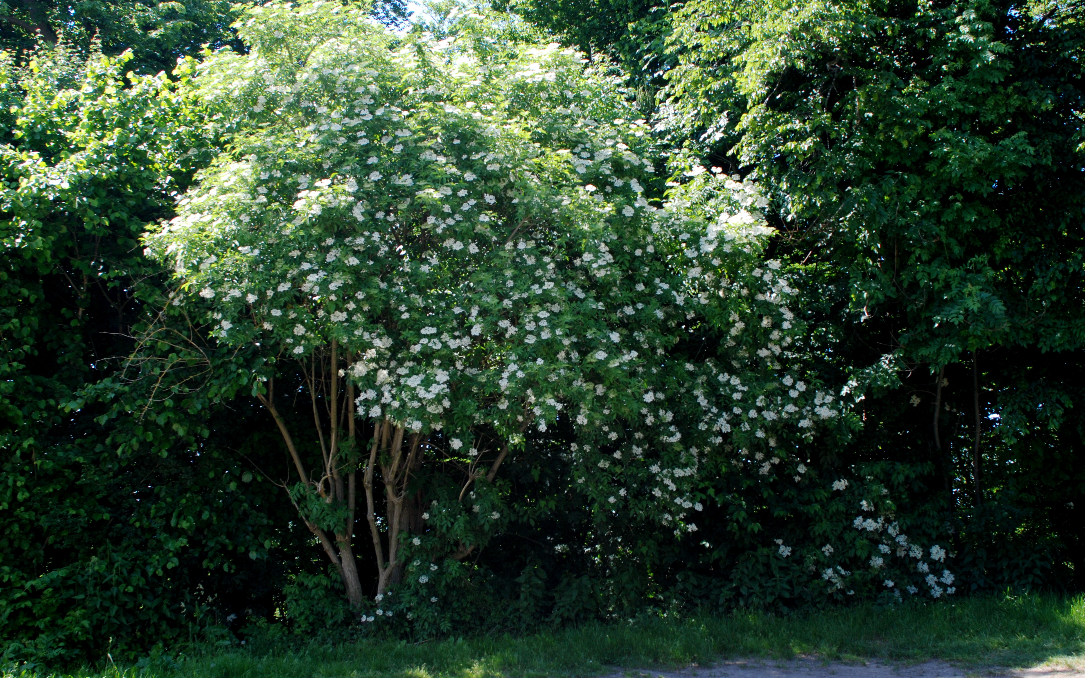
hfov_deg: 46.2
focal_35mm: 43
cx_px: 542
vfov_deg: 29.9
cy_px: 335
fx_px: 1272
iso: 200
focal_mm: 28
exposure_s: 1/125
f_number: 5.6
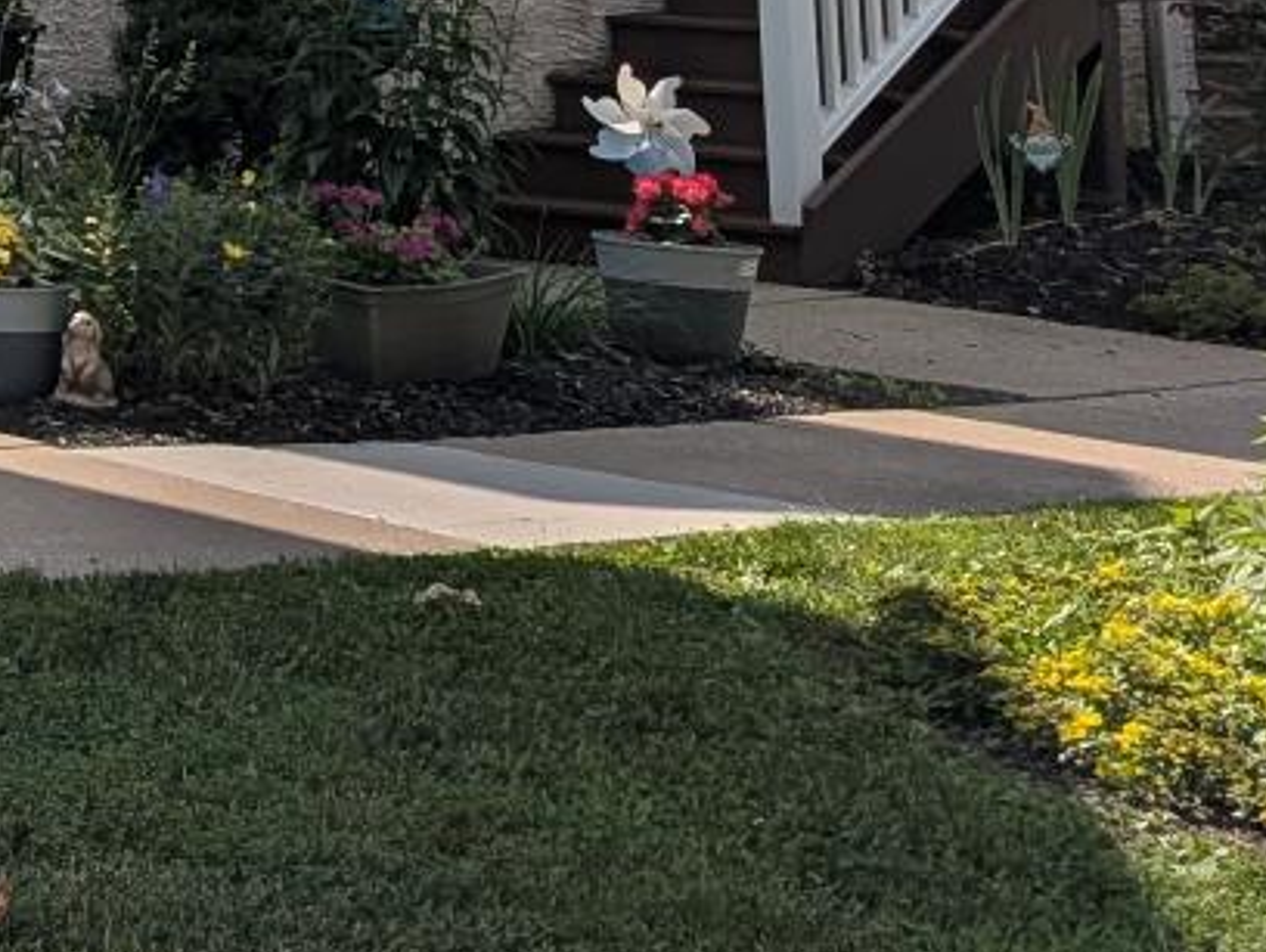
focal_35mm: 120
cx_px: -1468
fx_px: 4394
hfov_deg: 13.4
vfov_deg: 11.5
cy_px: -763
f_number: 1.68
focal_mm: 6.9
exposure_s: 1/2062
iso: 20
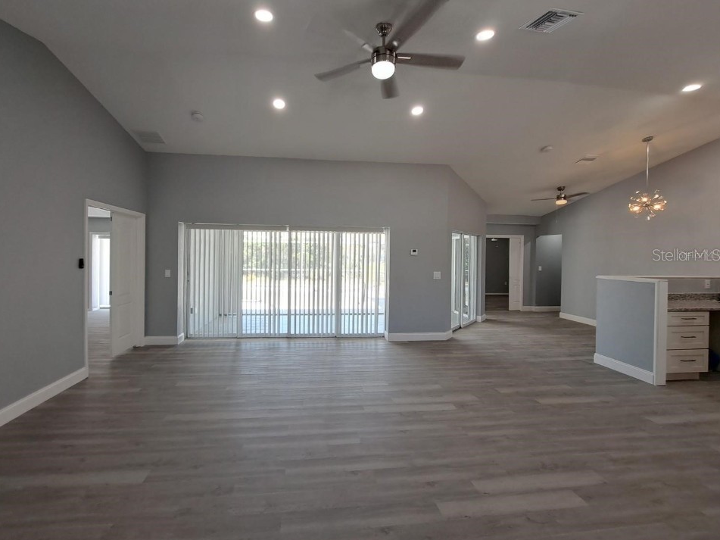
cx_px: 336
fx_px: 291
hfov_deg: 101.9
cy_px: 254
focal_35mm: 14
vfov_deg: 85.6
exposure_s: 1/40
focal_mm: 1.74
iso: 50
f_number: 2.2
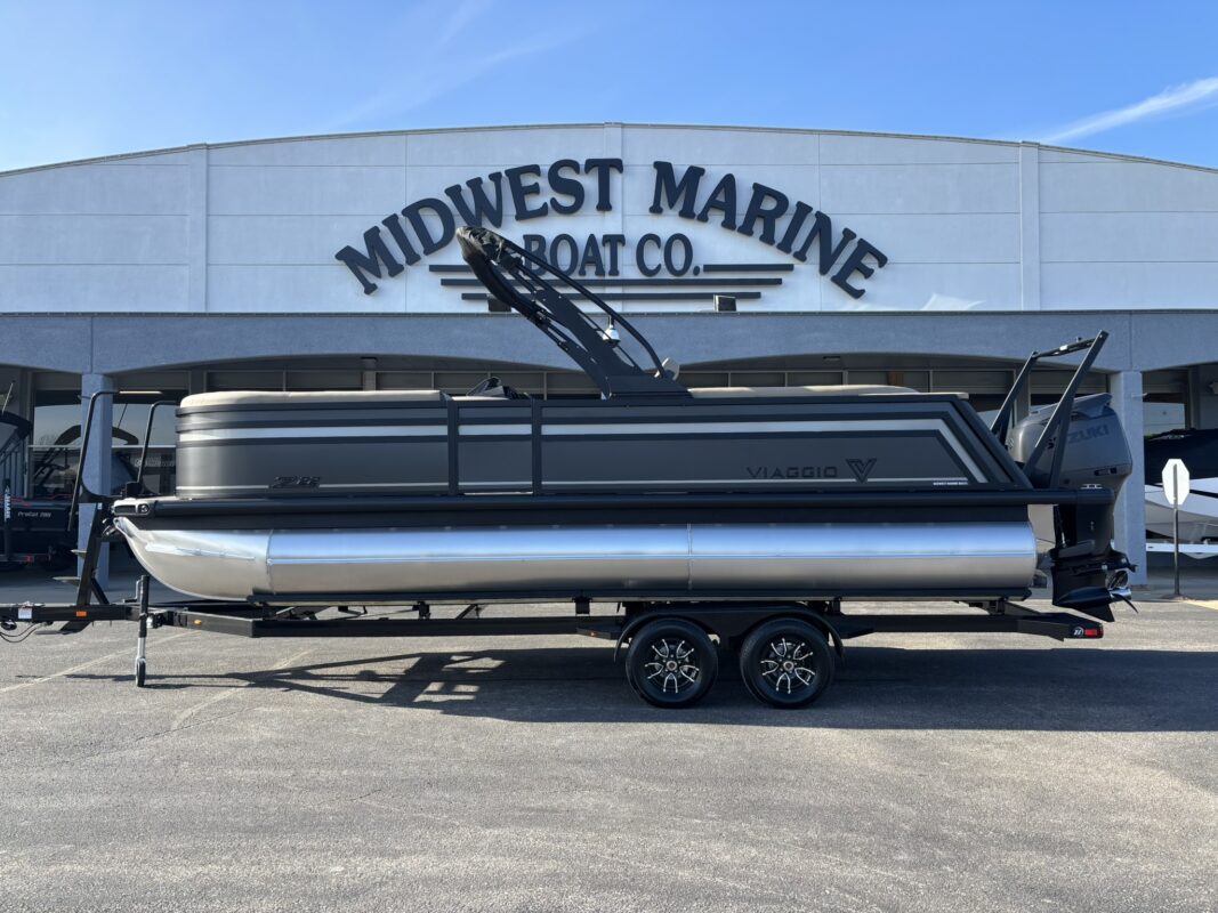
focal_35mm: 26
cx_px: 609
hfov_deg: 67.3
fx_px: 915
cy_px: 456
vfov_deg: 53.1
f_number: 1.6
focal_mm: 5.96
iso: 50
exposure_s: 1/1068
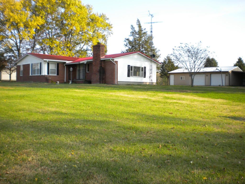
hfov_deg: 52.6
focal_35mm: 35
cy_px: 92
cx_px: 122
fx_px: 248
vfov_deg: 40.7
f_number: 4.6
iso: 80
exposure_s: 1/156
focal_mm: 6.3
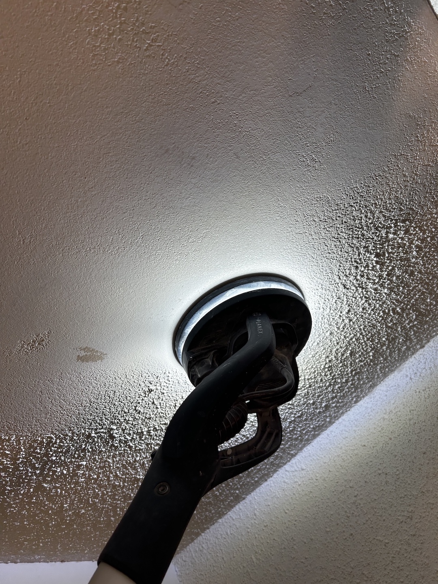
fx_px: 439
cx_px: 219
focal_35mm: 26
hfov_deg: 53.1
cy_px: 292
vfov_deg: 67.3
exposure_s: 1/120
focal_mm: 5.7
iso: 40
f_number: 1.5
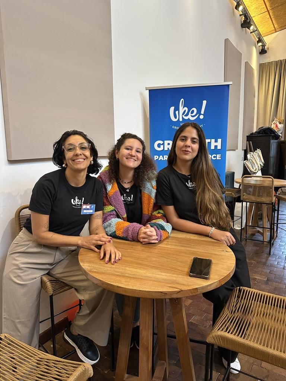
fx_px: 264
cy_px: 190
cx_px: 143
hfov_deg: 56.8
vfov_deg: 71.6
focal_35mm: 24
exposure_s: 1/50
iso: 400
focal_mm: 6.86
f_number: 1.78
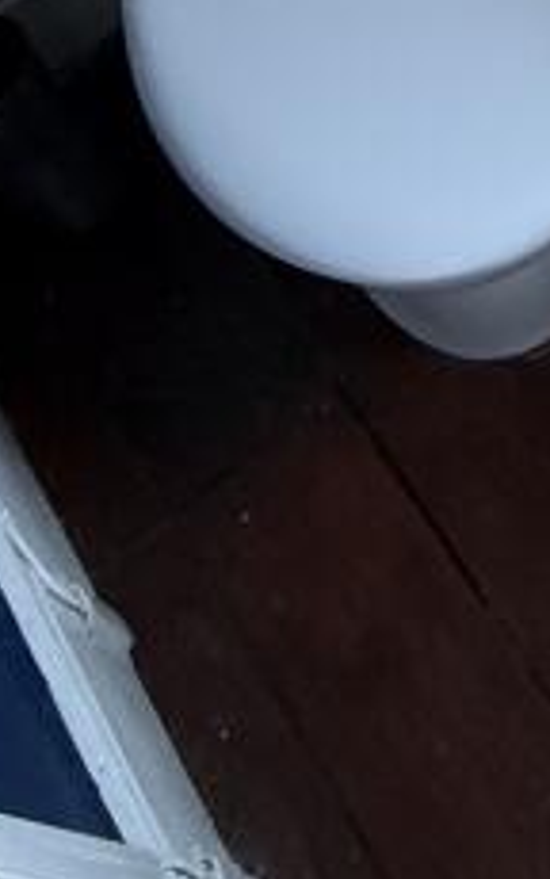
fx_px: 1581
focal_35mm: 66
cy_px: -329
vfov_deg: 25.6
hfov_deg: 17.2
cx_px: 890
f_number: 2.2
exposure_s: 1/99
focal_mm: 2.22
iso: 320
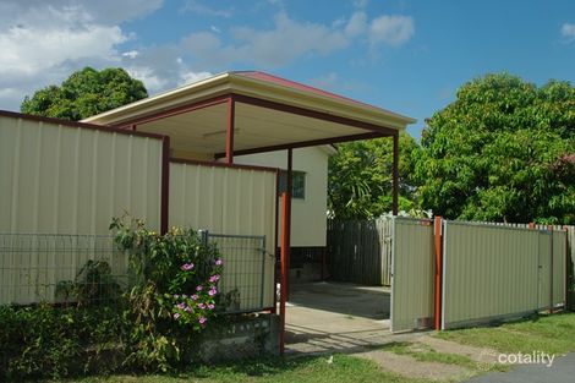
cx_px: 288
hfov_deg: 55.1
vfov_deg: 38.3
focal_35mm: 34
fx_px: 551
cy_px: 192
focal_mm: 23
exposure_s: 1/500
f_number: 8
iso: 200
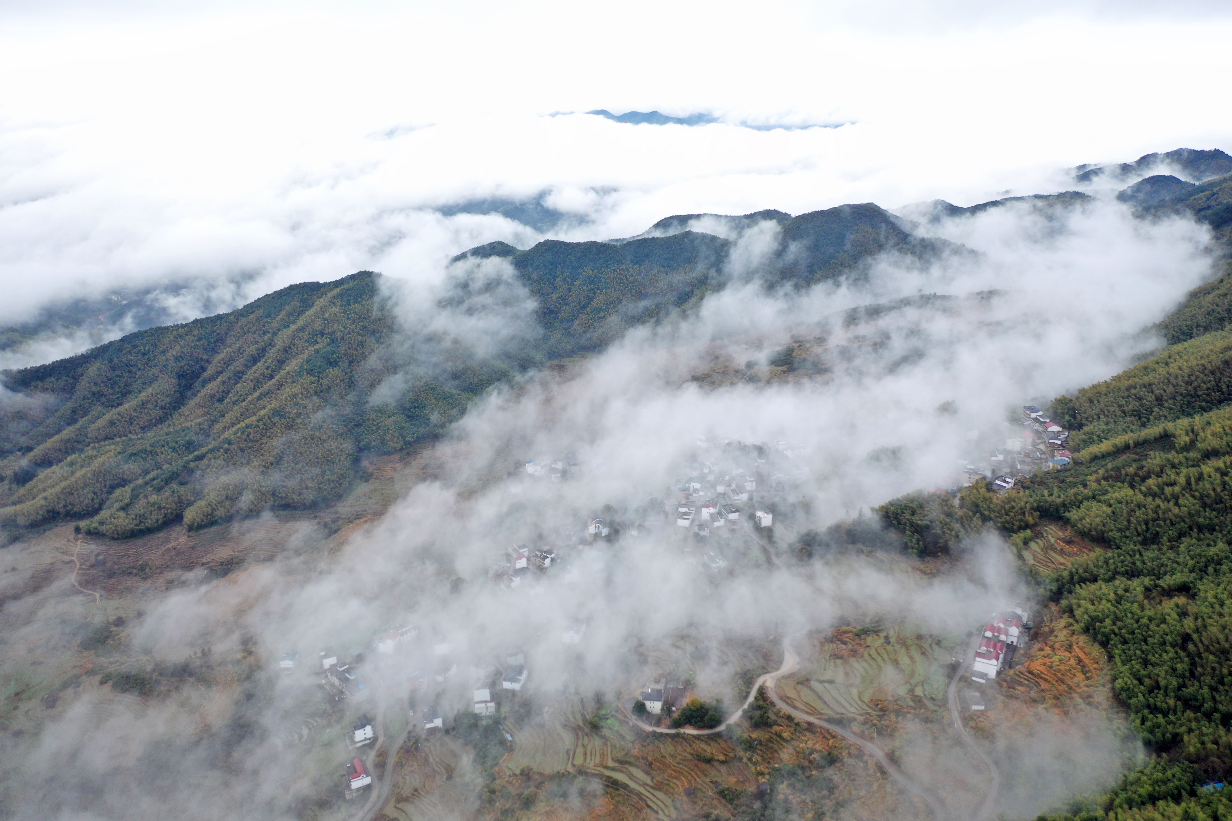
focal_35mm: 28
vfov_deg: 46.4
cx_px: 616
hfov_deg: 65.5
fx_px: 958
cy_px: 410
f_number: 5
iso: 100
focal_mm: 10.26
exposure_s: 1/240
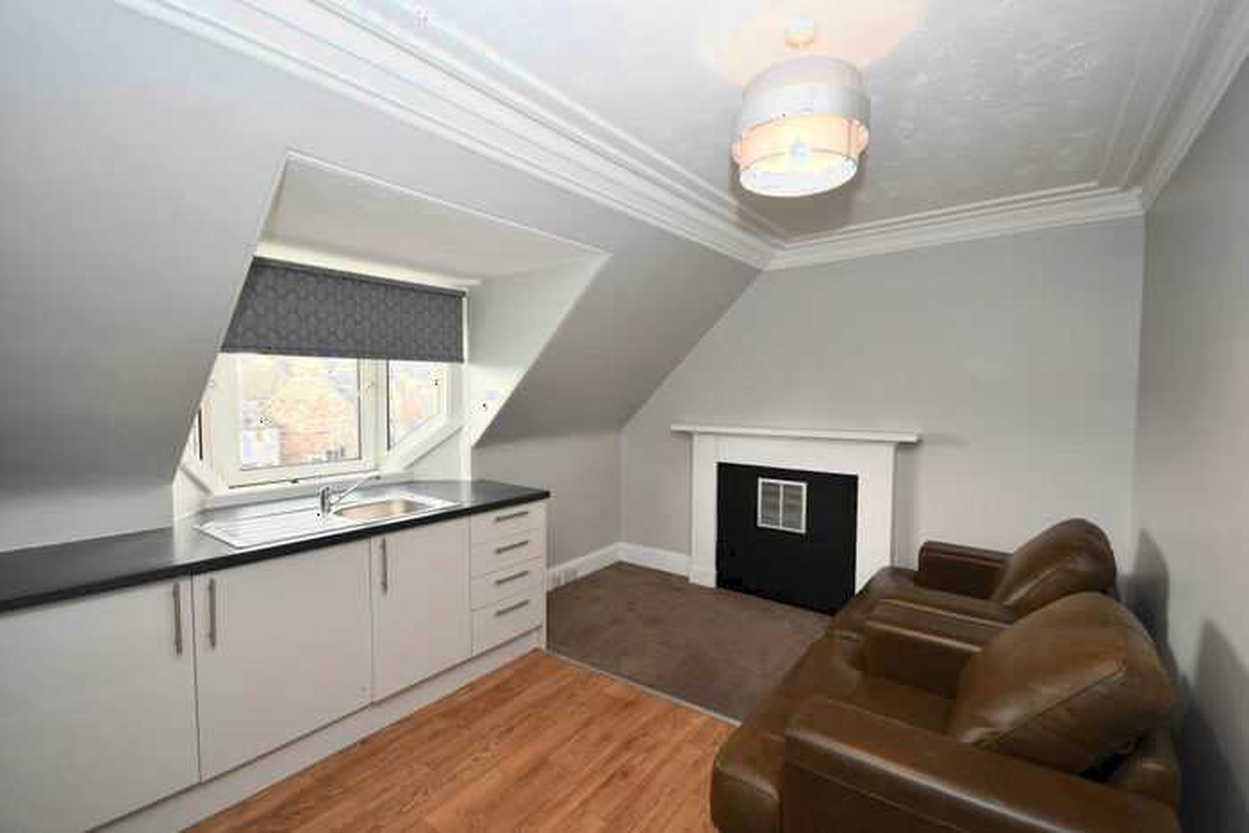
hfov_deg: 100.4
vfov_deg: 77.4
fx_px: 520
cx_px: 624
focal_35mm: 15
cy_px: 416
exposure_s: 1/60
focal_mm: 10
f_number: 4
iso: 450
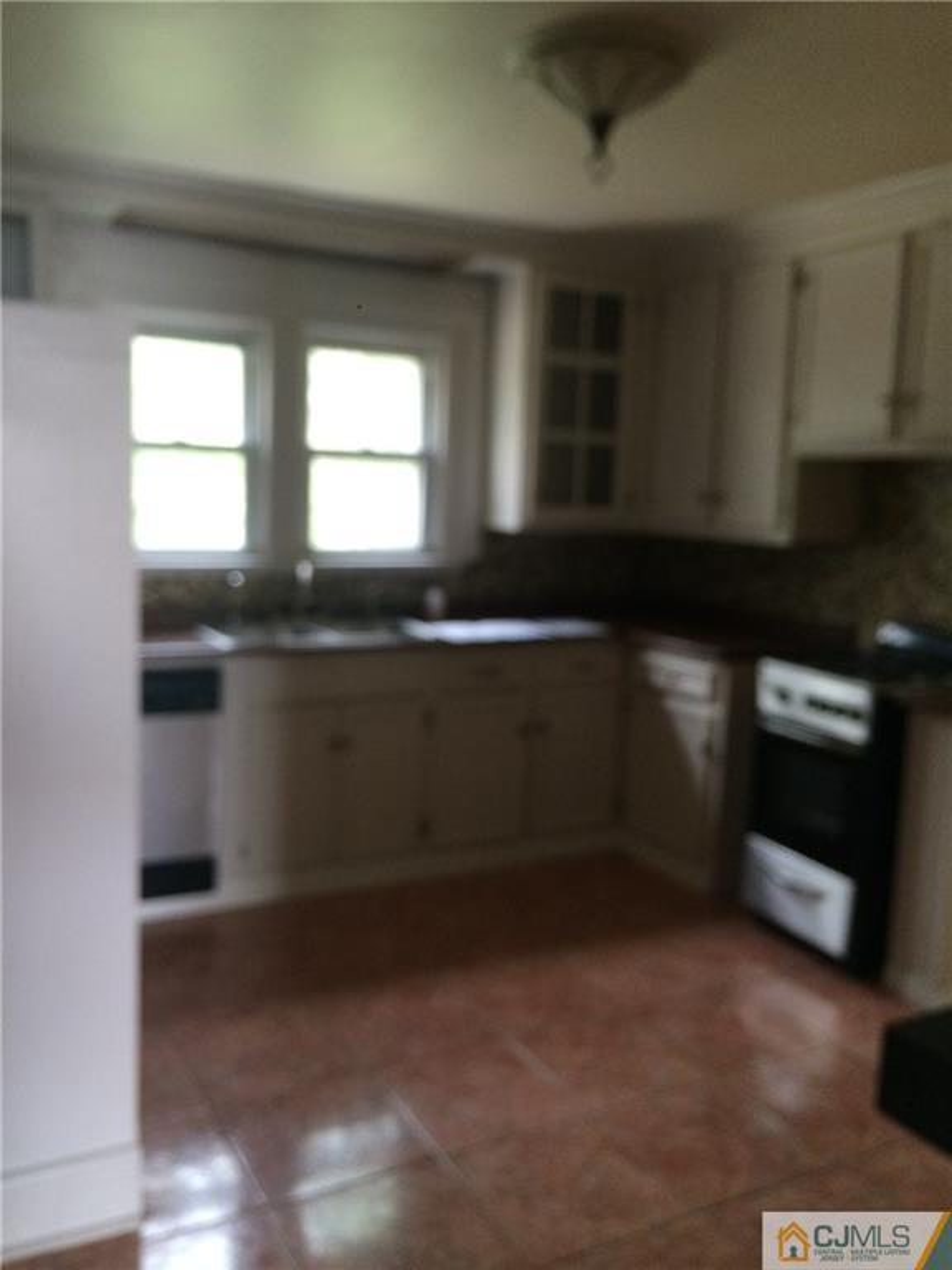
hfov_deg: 48.2
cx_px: 476
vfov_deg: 61.7
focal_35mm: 29
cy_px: 635
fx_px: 1063
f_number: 2.2
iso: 160
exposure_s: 1/30
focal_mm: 4.15
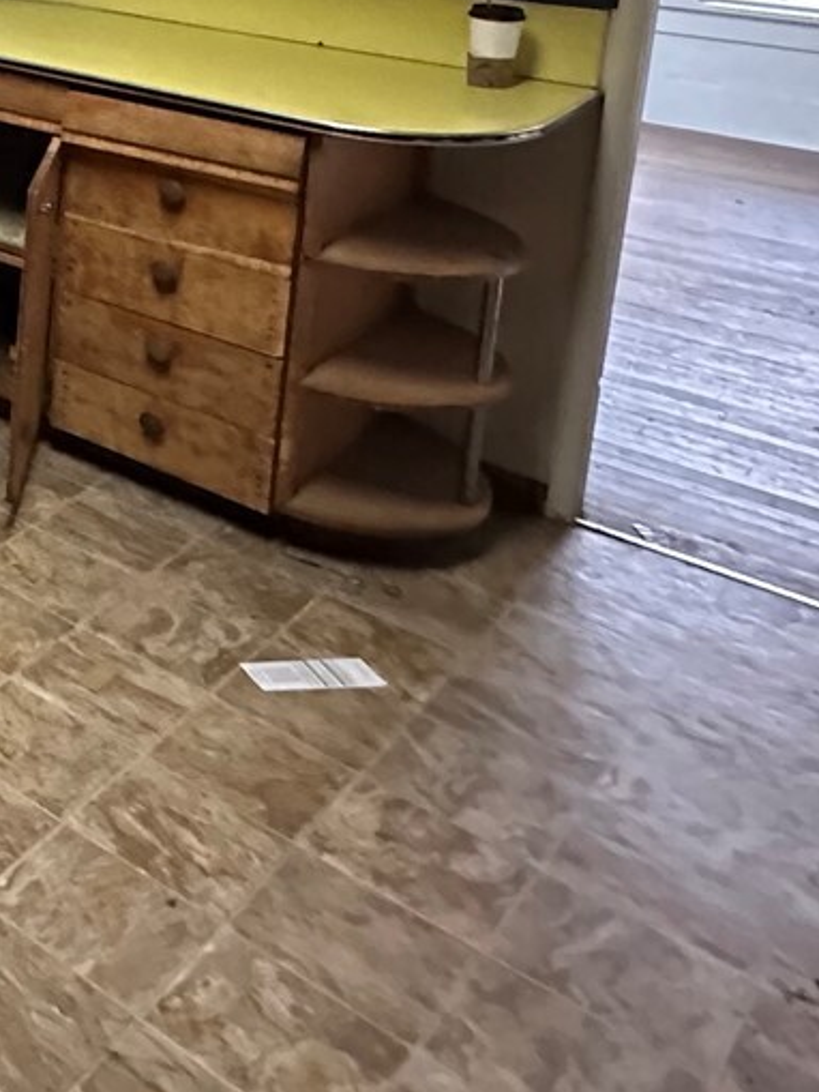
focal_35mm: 44
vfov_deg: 37.9
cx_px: -551
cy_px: -17
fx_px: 1387
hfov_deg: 23.0
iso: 1000
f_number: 2.2
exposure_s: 1/40
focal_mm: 2.22
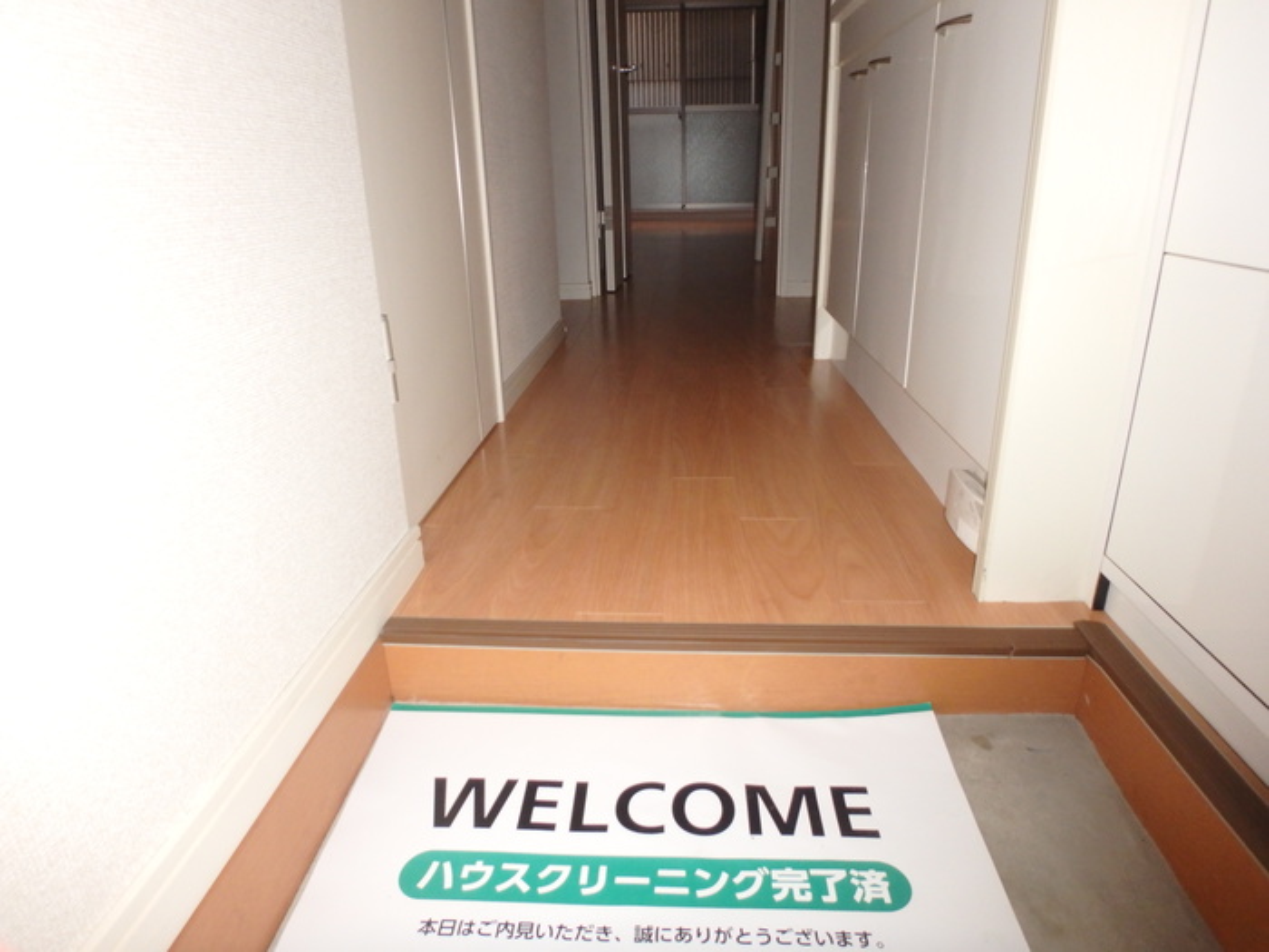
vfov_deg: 63.4
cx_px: 634
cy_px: 476
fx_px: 770
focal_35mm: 21
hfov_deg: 79.0
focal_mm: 3.7
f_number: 3.5
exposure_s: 1/30
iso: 400
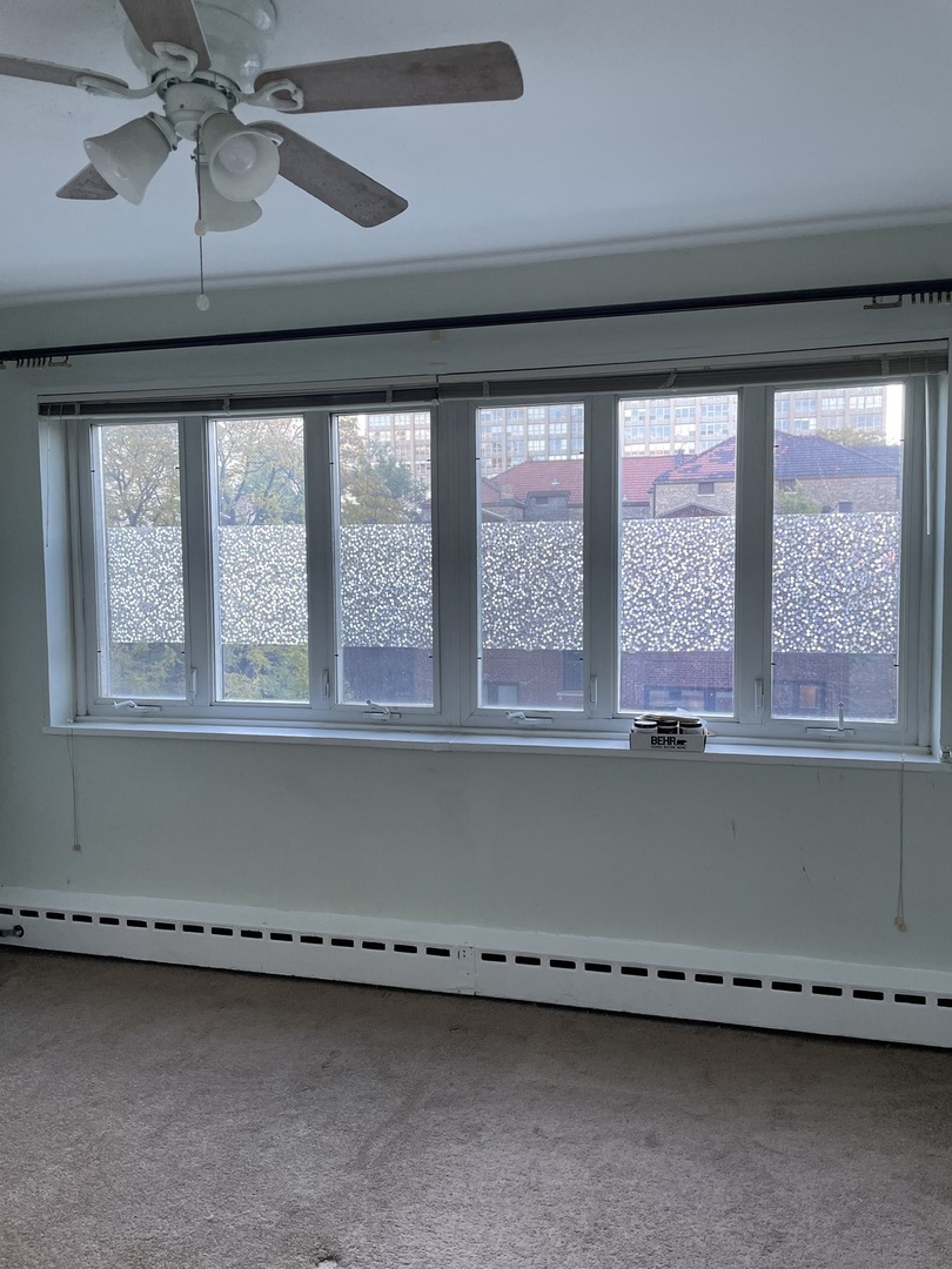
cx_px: 476
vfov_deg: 67.3
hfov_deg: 53.1
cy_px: 634
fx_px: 953
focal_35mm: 26
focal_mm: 4.2
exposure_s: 1/121
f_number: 1.6
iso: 100
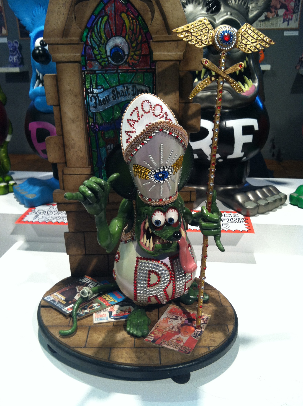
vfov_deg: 52.7
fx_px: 410
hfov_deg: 40.6
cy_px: 203
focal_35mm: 35
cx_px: 152
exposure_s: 1/17
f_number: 2.8
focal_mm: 3.85
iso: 80
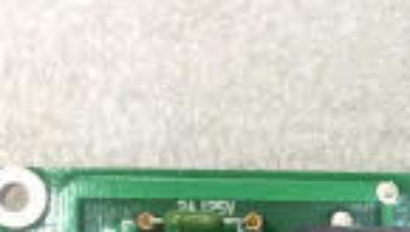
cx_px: 691
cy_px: 552
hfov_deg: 13.8
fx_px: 1546
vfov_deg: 8.0
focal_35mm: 142
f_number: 2.2
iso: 250
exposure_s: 1/24
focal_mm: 4.15
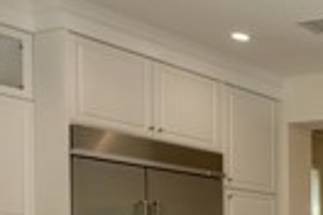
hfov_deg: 20.9
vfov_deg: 18.7
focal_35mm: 68
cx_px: 573
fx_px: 610
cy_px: 271
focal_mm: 14
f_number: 5.6
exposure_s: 1/100
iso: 200
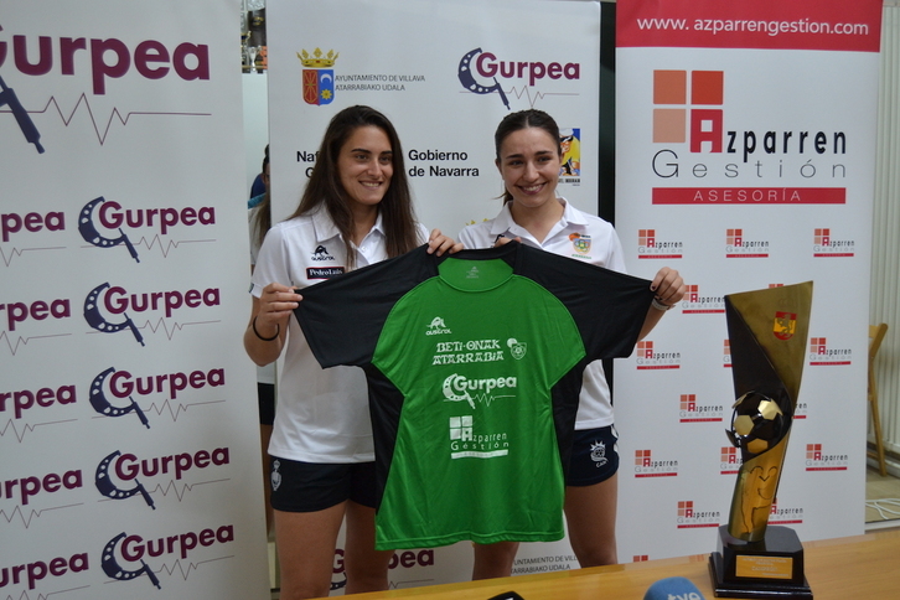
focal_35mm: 39
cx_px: 450
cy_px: 300
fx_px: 975
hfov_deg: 49.6
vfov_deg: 34.2
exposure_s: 1/60
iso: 640
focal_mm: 26
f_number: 4
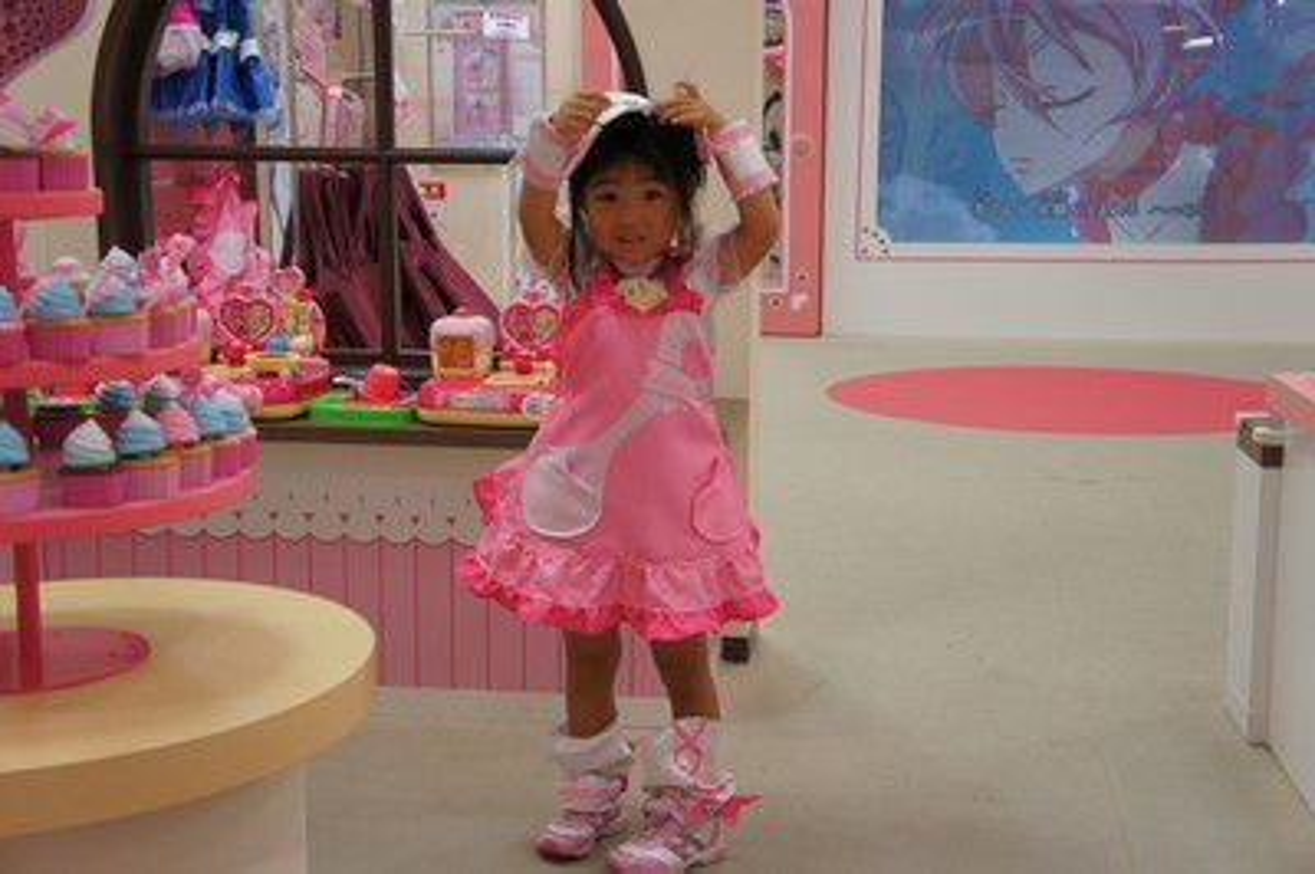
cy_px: 437
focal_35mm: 50
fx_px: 1807
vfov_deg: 27.2
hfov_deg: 40.0
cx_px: 658
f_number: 4.5
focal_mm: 33
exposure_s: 1/60
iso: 320
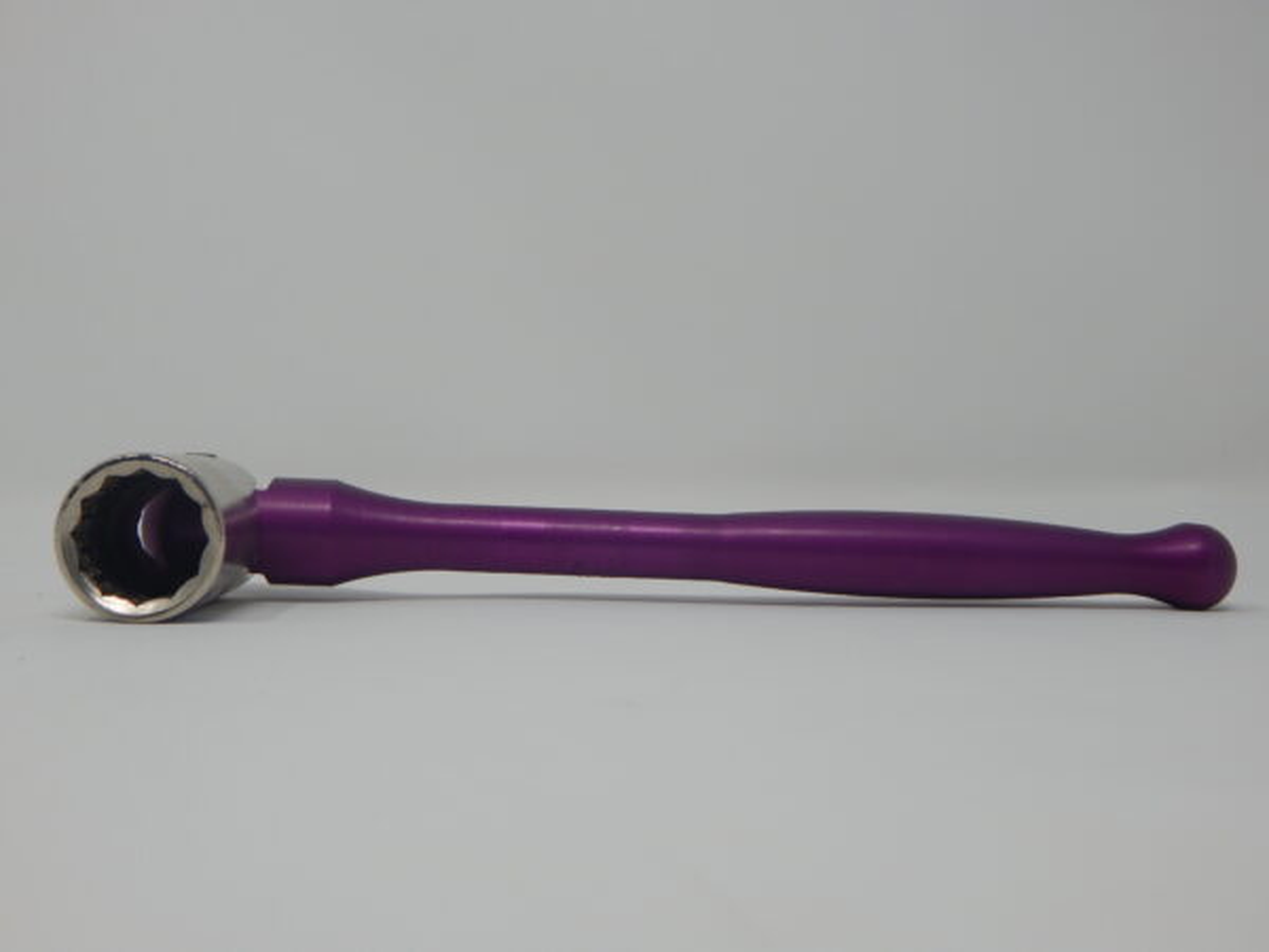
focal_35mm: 43
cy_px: 476
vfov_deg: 33.6
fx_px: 1576
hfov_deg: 43.9
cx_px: 634
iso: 125
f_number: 3.6
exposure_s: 1/160
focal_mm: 7.7
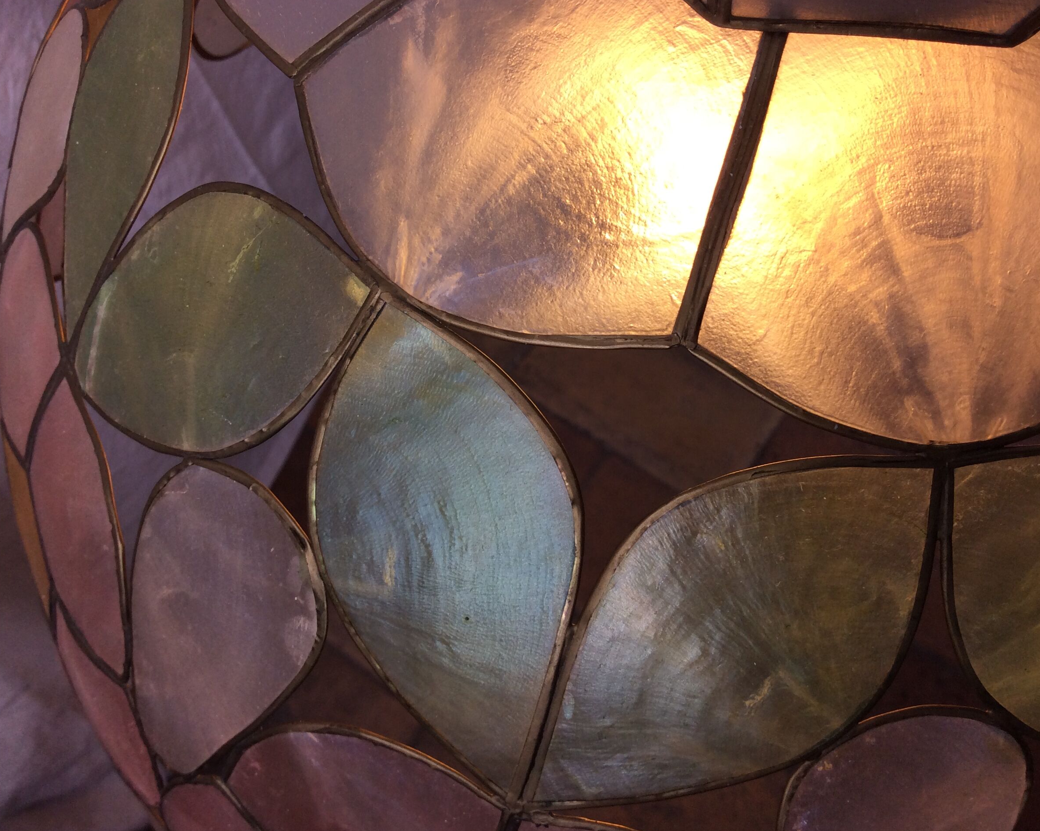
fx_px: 1046
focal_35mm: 34
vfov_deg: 43.4
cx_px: 498
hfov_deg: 52.8
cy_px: 420
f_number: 2.4
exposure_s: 1/165
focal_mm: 3.3
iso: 32
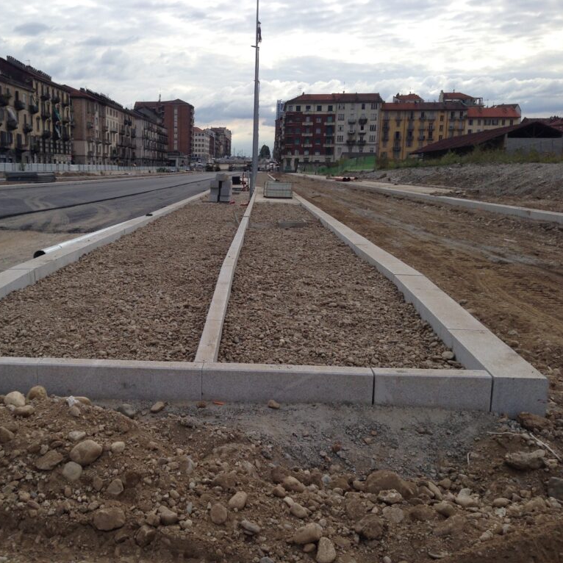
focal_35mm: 39
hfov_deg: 42.3
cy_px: 282
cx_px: 191
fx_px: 718
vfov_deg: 42.8
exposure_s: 1/1808
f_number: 2.4
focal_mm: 4.12
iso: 50
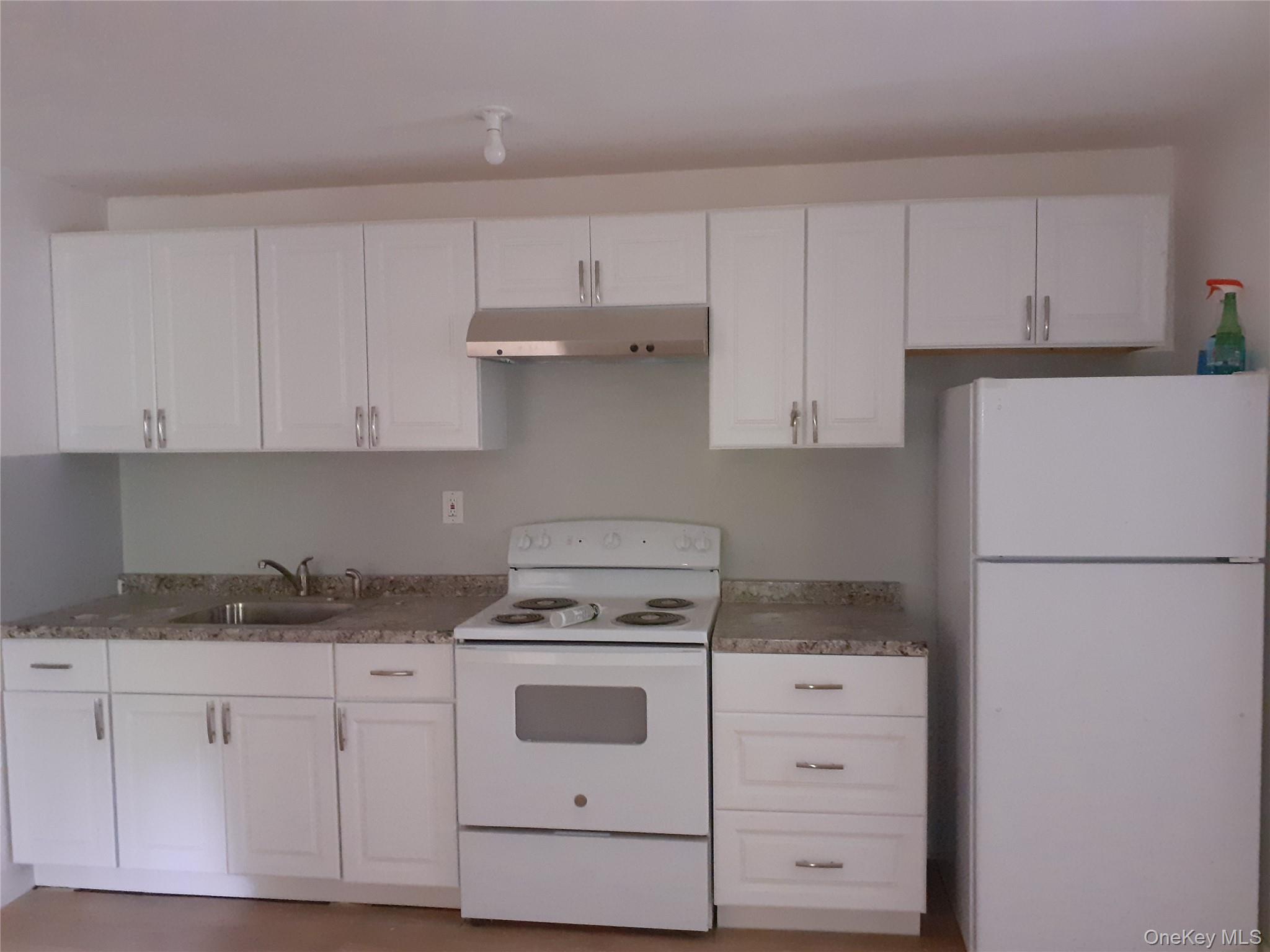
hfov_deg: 65.3
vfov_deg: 51.4
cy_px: 476
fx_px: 991
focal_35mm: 27
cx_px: 635
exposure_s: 1/20
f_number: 1.9
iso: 519
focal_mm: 3.6
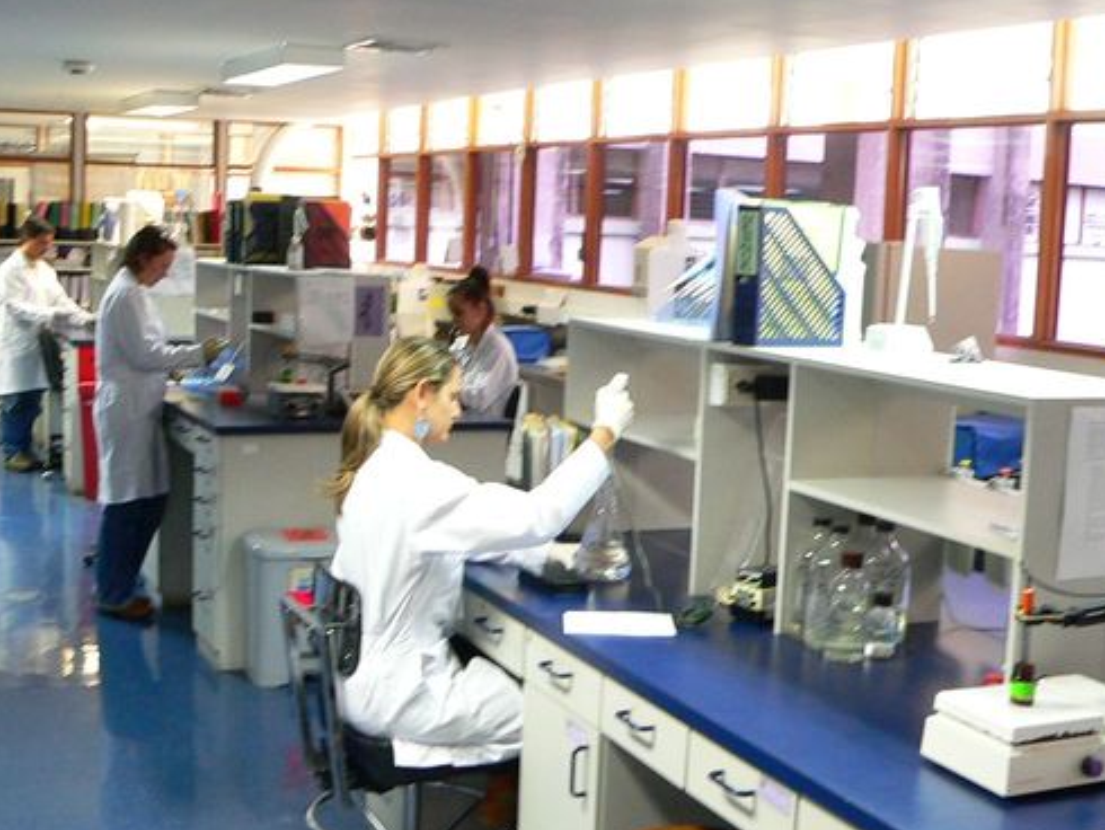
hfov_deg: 40.4
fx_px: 1501
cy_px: 442
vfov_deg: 30.9
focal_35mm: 47
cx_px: 559
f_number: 2.8
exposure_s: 1/8
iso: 200
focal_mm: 6
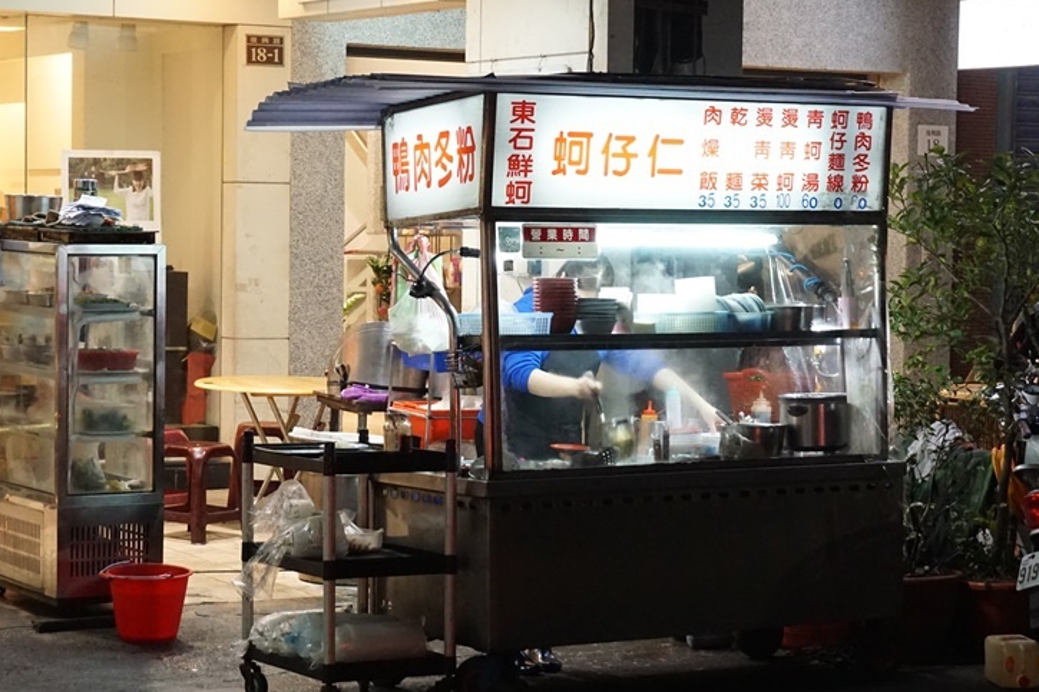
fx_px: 2568
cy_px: 380
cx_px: 575
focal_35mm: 89
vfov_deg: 15.3
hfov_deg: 22.9
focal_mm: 42
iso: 3200
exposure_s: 1/60
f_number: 5.6
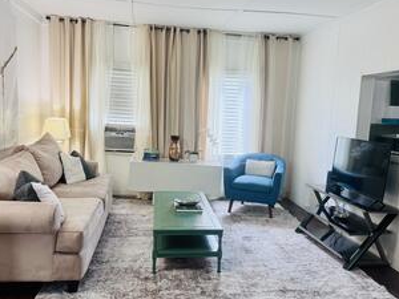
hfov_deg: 56.8
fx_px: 369
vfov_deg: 44.1
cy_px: 159
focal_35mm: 32
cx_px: 201
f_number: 1.78
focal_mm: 6.86
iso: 160
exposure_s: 1/60
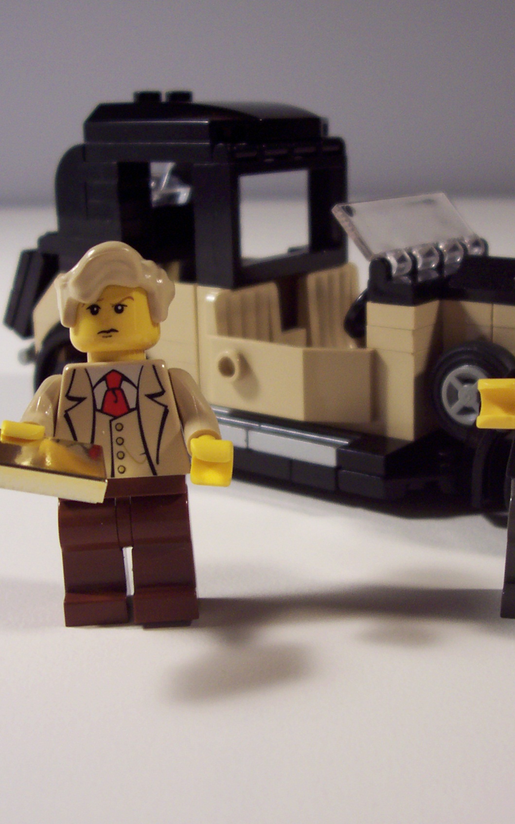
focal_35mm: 49
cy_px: 406
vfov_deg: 41.1
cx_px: 335
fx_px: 1101
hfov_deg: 26.2
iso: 80
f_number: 2.7
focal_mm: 5.6
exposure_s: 1/39
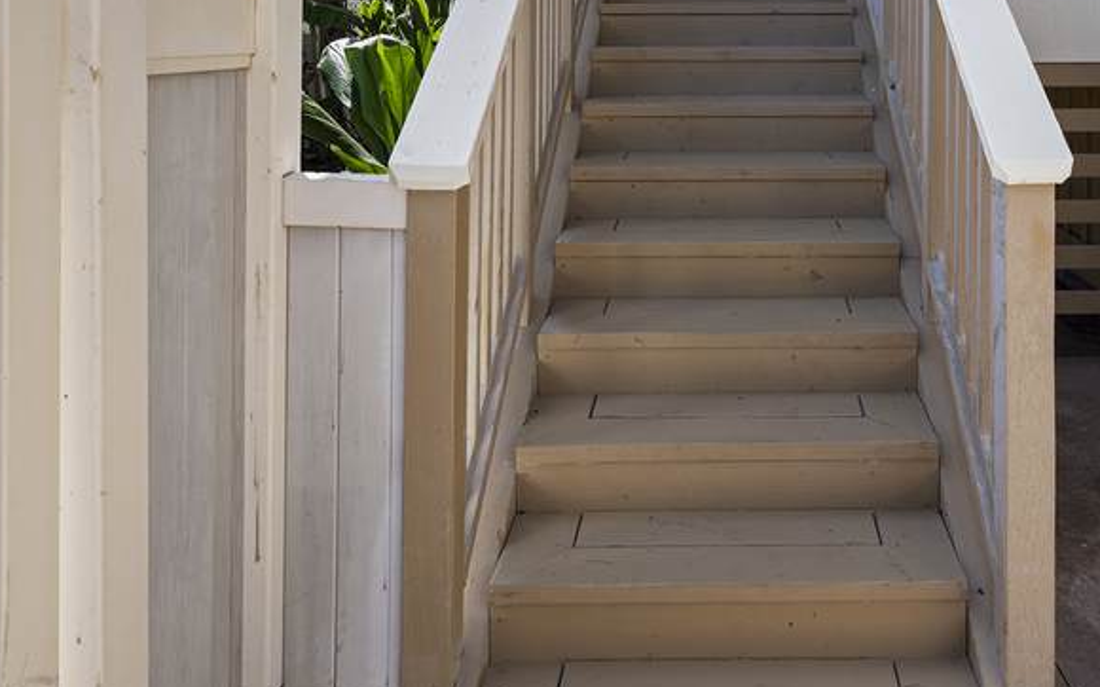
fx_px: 1079
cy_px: -9
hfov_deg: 52.9
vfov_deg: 32.3
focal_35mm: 36
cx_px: 738
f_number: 8
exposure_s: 1/25
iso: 100
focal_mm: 16
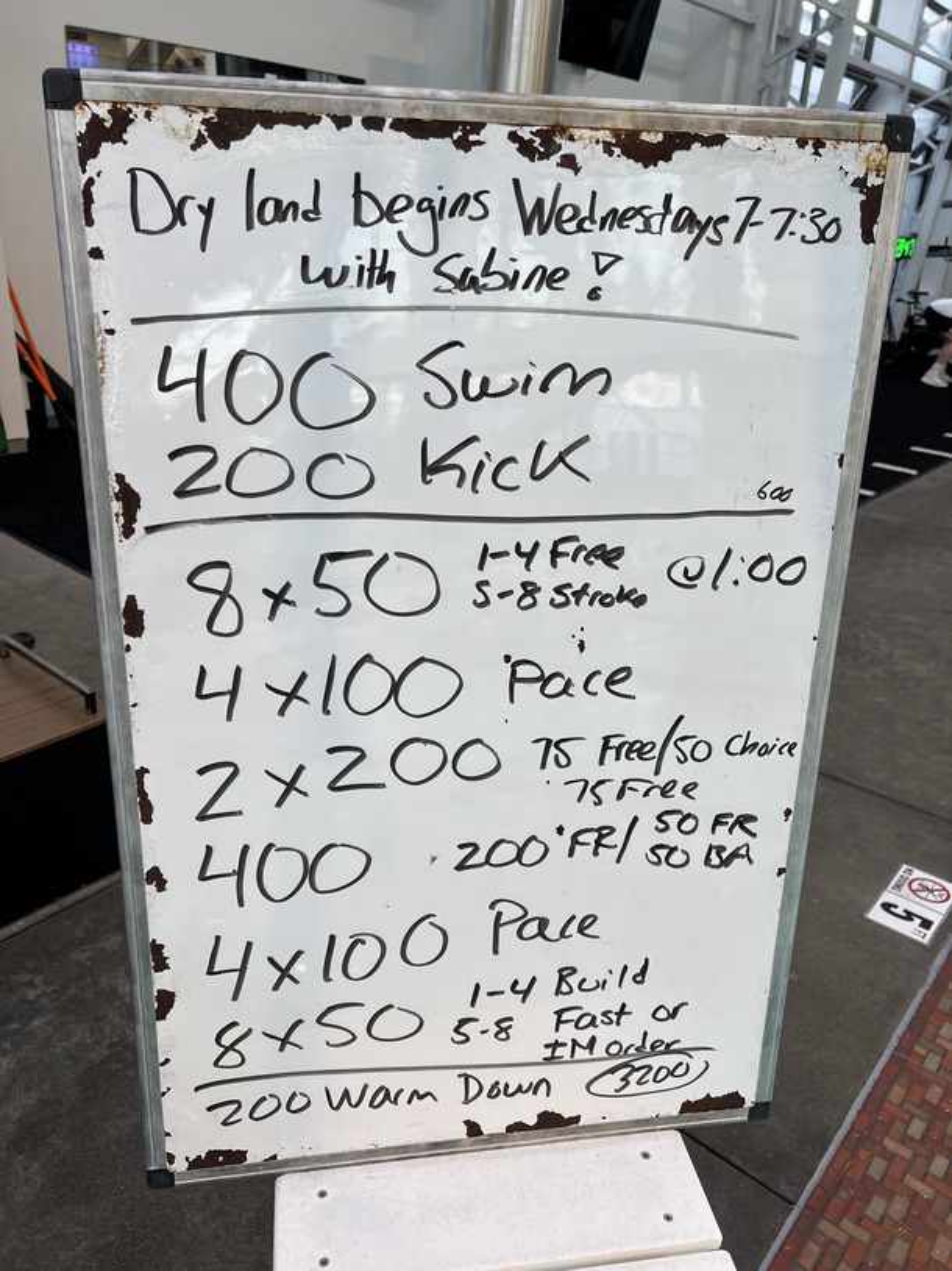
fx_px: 954
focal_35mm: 26
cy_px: 636
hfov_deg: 53.0
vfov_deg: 67.3
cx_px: 476
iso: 50
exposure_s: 1/121
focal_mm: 5.7
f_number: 1.5
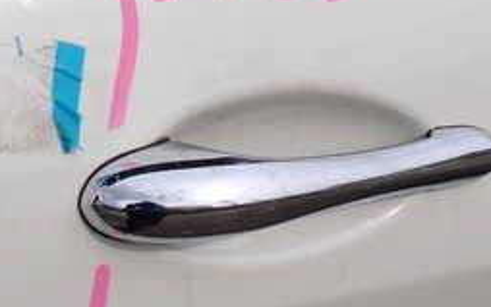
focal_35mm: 75
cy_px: 127
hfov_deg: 26.8
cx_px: 81
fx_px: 1004
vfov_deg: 17.4
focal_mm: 5.4
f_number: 9
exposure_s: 1/200
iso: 100
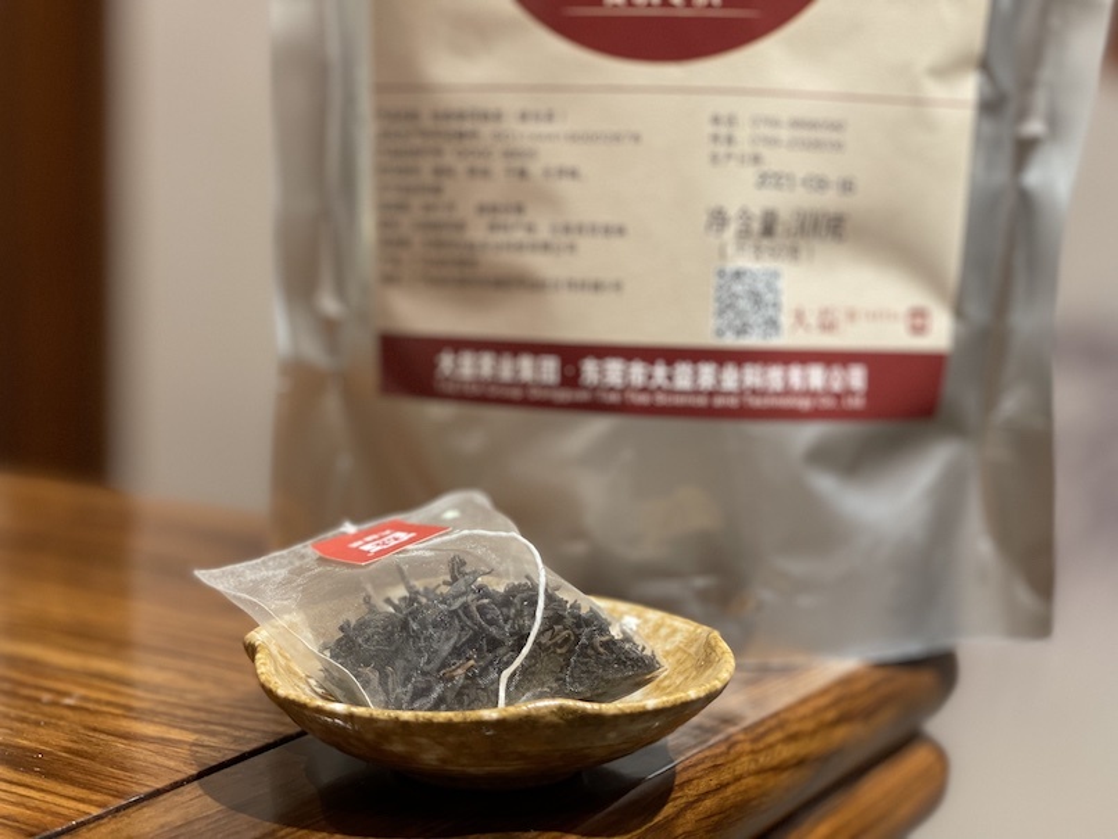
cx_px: 559
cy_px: 420
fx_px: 2068
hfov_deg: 30.3
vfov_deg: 22.9
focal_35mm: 64
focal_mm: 7.5
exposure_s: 1/63
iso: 250
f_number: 2.2
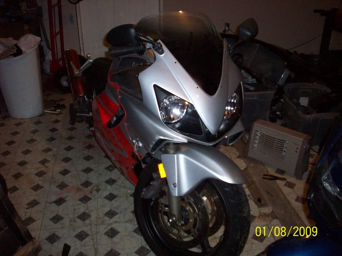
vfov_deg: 38.7
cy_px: 128
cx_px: 171
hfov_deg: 50.1
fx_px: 366
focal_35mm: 37
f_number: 2.8
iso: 200
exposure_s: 1/64
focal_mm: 6.2
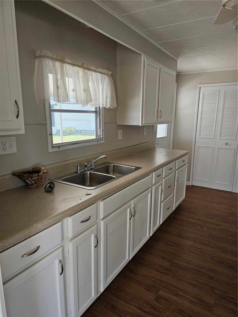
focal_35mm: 23
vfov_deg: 73.9
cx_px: 119
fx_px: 211
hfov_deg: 58.9
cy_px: 158
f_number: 1.7
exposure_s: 1/359
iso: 400
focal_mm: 6.3
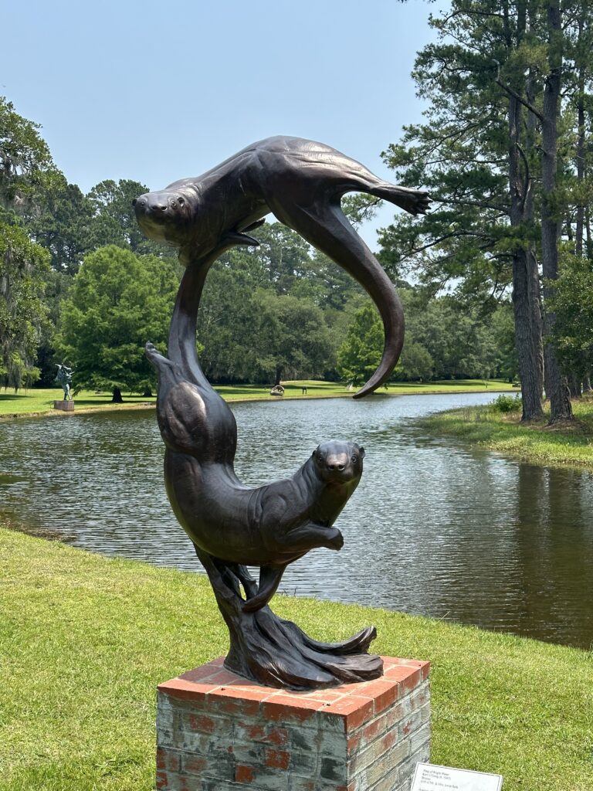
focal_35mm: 48
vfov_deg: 39.7
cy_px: 396
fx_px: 1096
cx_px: 296
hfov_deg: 30.3
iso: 64
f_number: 1.78
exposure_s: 1/2667
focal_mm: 6.86
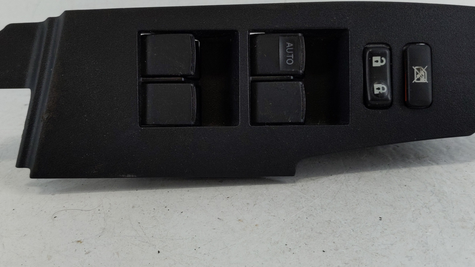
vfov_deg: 28.3
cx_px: 224
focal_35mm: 42
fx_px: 529
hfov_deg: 48.3
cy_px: 112
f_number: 1.73
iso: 55
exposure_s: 1/124
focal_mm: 4.38
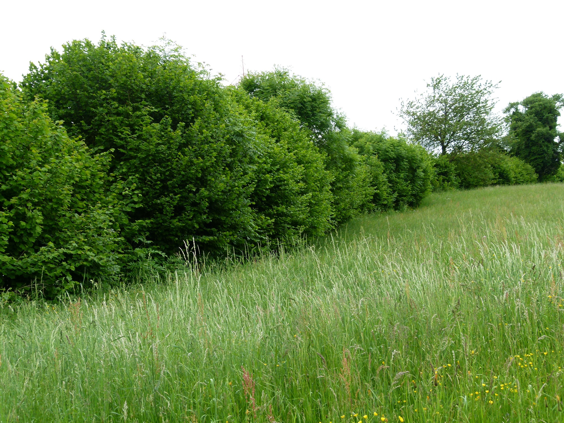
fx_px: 831
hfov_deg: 37.5
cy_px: 212
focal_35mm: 51
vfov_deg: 28.6
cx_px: 282
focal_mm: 9.2
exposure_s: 1/125
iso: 100
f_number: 4
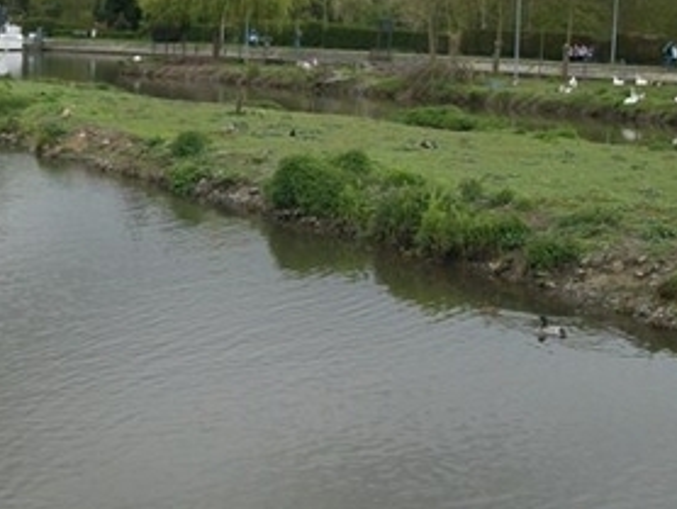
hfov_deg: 27.4
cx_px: 100
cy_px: 241
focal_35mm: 69
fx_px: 1351
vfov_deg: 21.3
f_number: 8.8
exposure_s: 1/60
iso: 80
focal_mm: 5.7
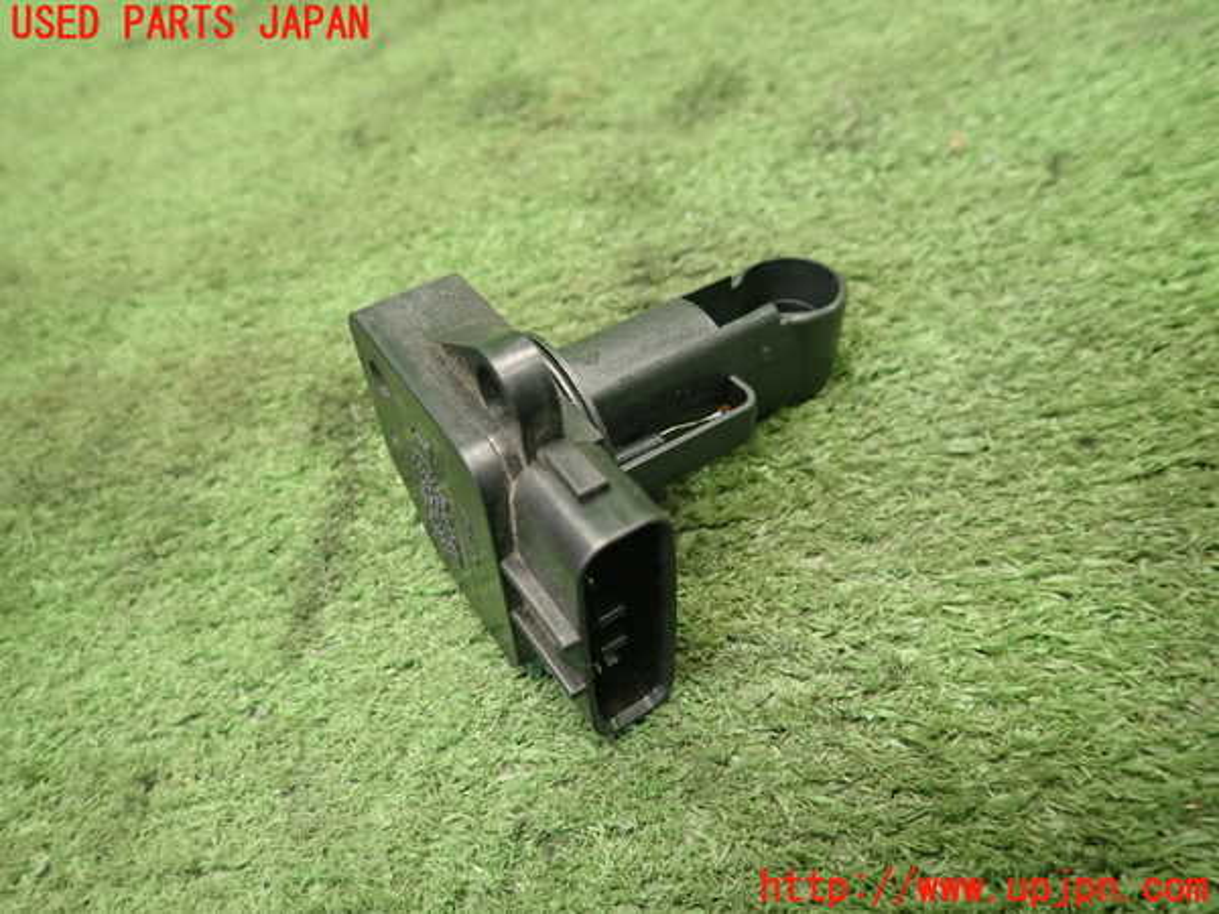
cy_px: 457
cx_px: 610
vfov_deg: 54.9
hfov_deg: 69.4
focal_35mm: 25
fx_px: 880
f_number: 2
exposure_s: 1/30
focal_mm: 4.5
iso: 320
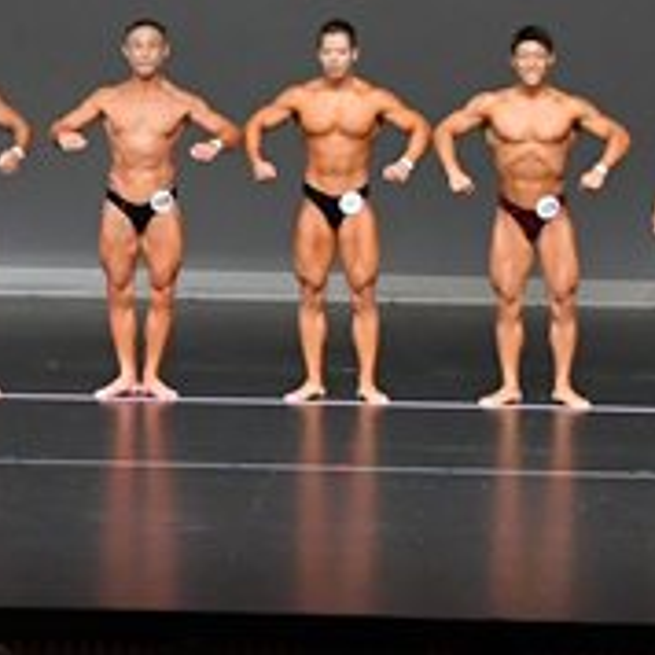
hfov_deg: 5.6
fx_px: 6658
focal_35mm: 311
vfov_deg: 5.6
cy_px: 0
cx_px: -64
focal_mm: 56
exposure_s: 1/400
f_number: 5.6
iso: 5000
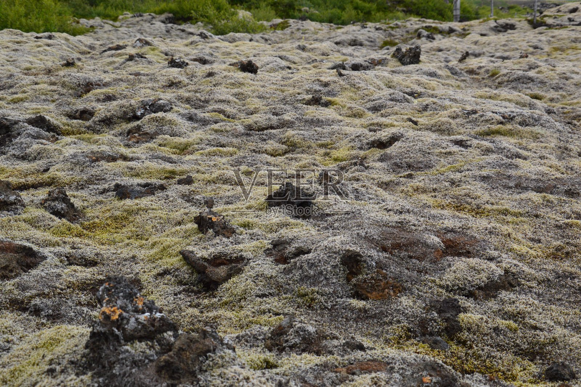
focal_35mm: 57
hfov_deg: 35.1
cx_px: 290
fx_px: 919
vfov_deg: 23.7
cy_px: 194
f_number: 10
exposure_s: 1/200
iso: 400
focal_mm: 38
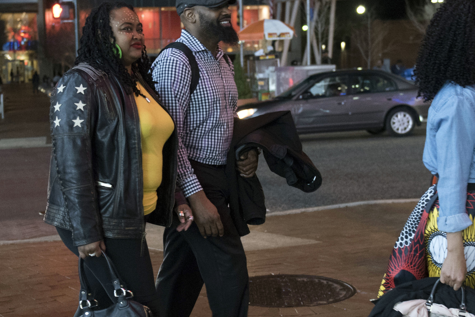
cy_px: 178
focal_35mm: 75
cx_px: 157
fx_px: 990
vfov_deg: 18.2
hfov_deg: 26.8
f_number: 3.2
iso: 3200
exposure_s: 1/200
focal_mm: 31
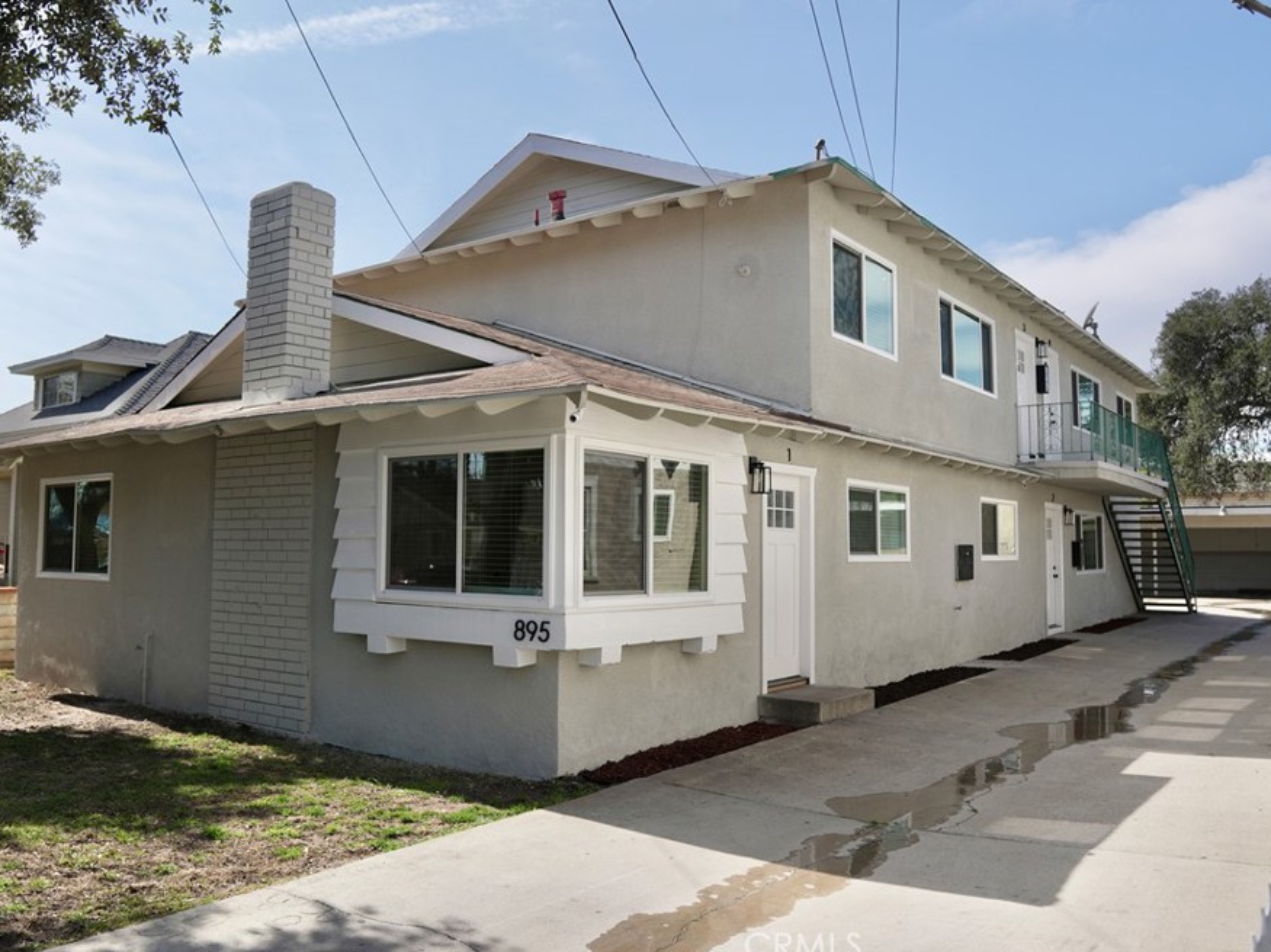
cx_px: 578
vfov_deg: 51.3
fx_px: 991
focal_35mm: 27
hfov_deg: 65.2
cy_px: 472
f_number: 4.5
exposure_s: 1/800
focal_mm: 16
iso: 100
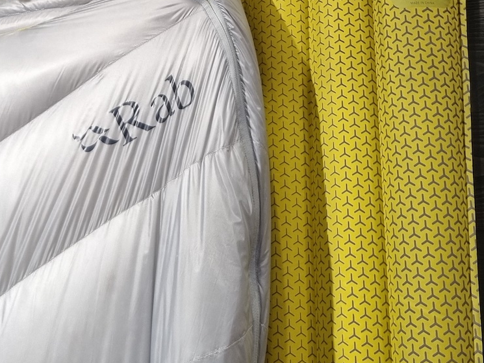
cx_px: 167
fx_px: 937
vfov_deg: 20.4
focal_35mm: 67
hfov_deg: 28.8
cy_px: -82
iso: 100
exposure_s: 1/100
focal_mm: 5.4
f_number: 1.8
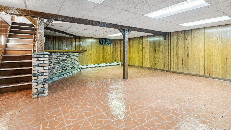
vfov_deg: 60.7
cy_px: 54
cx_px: 114
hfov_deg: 92.7
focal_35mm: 18
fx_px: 110
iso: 400
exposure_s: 1/1.25
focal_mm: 17
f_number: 8
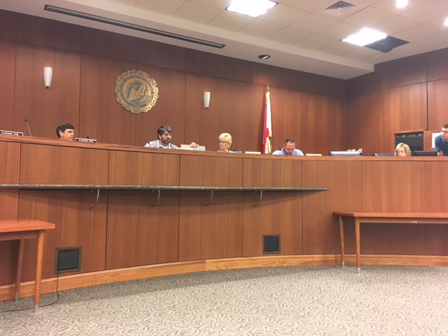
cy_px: 168
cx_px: 224
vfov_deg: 48.2
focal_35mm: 29
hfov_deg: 61.7
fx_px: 375
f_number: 2.2
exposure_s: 1/20
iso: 200
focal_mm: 4.15
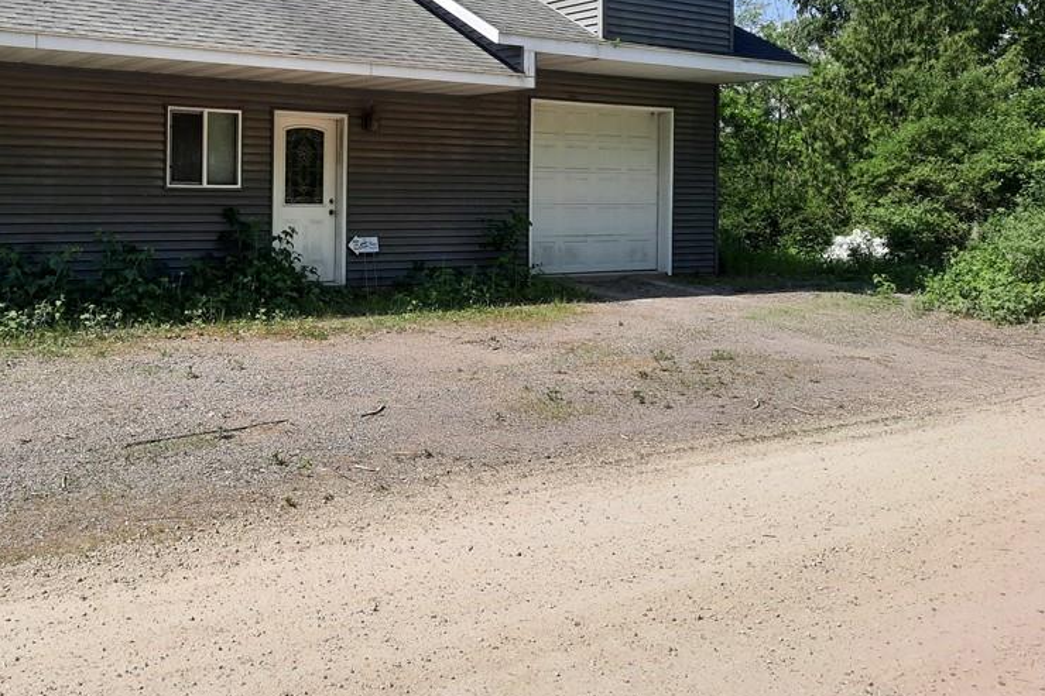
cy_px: 185
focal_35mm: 36
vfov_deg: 36.1
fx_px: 1045
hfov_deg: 52.2
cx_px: 350
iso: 32
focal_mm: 4.6
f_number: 2
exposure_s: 1/1013
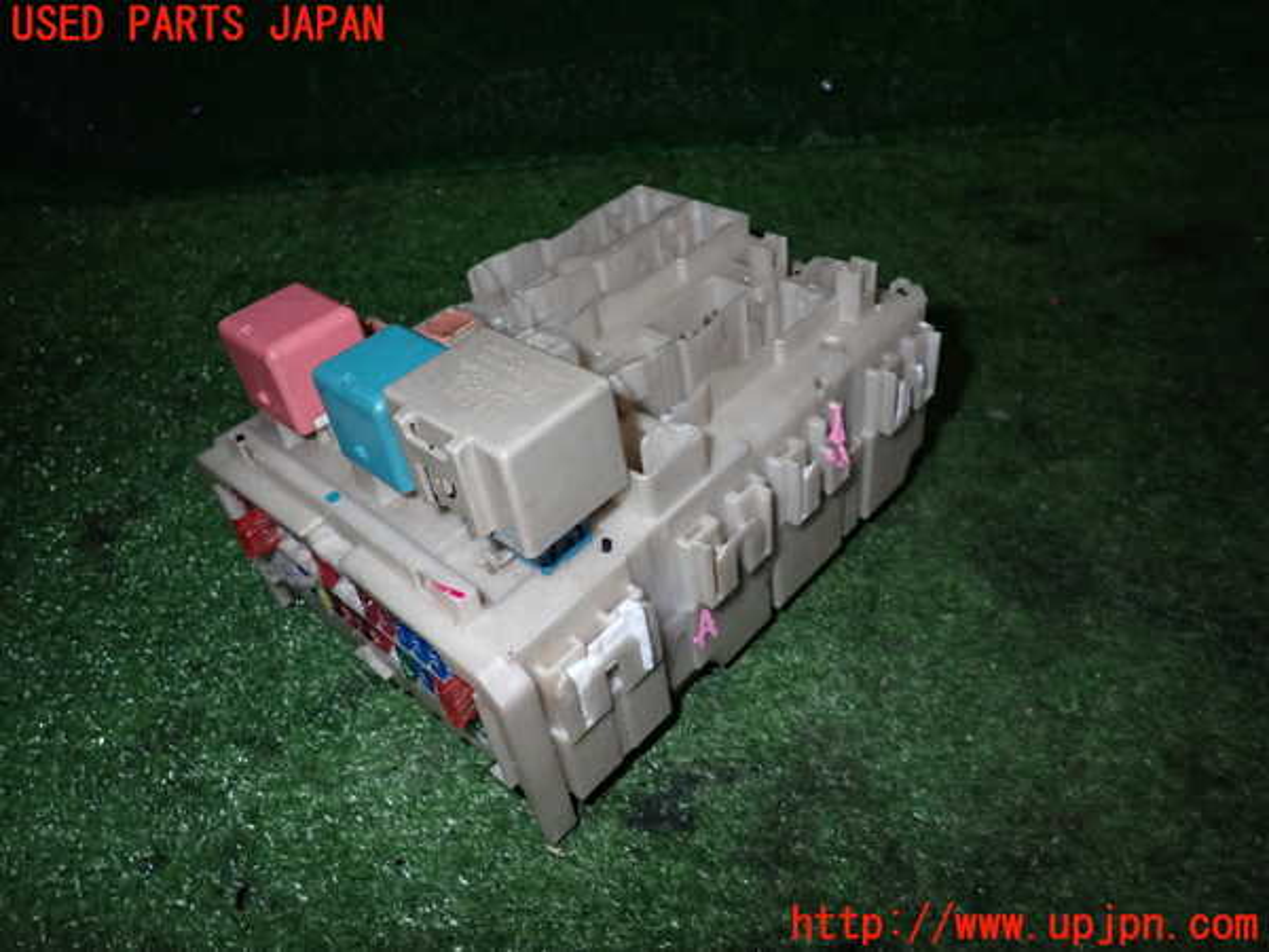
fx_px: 916
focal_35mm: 25
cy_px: 476
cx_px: 634
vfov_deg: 54.9
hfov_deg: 69.4
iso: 400
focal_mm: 4.5
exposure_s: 1/100
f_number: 5.6
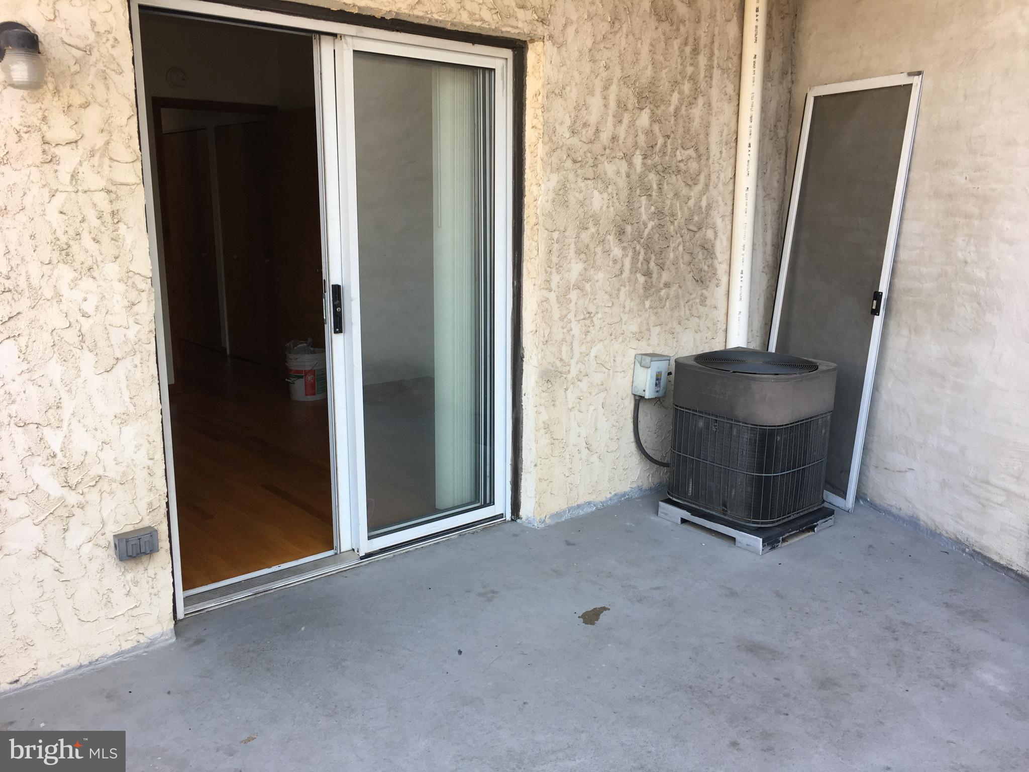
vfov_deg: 48.2
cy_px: 386
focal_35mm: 29
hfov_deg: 61.7
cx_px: 514
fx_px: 862
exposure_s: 1/120
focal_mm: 4.15
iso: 32
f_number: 2.2
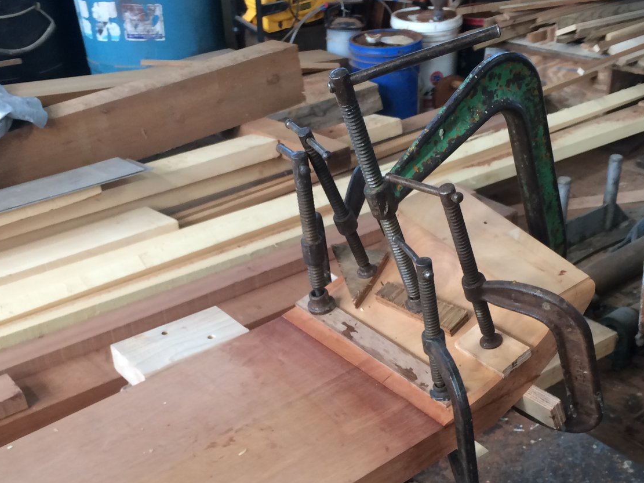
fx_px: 874
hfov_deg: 40.4
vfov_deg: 30.2
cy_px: 379
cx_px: 358
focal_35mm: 47
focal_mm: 4.15
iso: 40
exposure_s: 1/30
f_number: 2.2
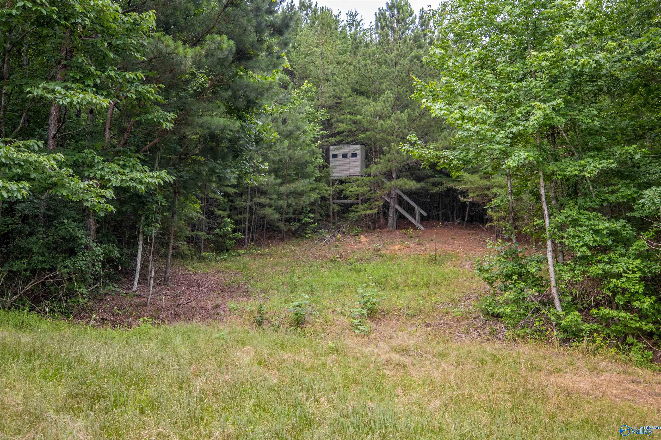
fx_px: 661
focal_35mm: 36
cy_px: 220
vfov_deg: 36.9
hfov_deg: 53.1
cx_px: 330
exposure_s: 1/125
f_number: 6.4
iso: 800
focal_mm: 24
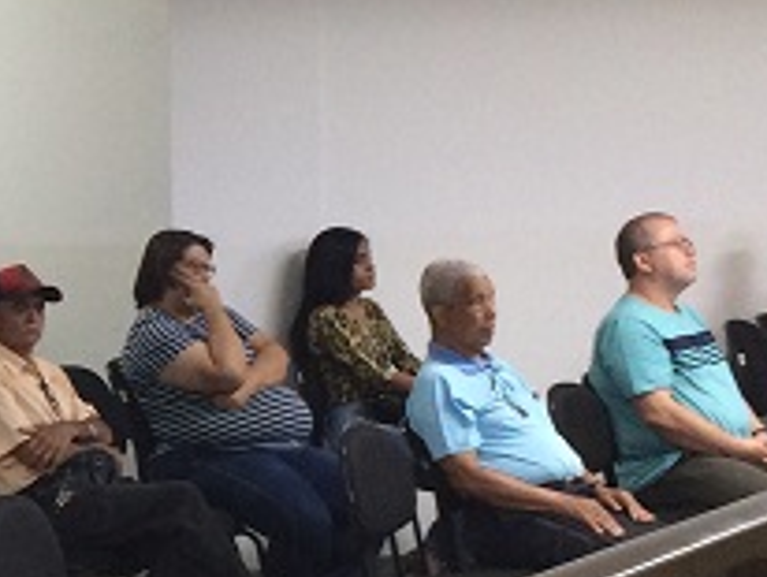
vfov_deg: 13.7
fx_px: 2396
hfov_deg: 17.3
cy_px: 350
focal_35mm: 108
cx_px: -160
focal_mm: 4.15
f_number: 2.2
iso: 160
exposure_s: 1/30
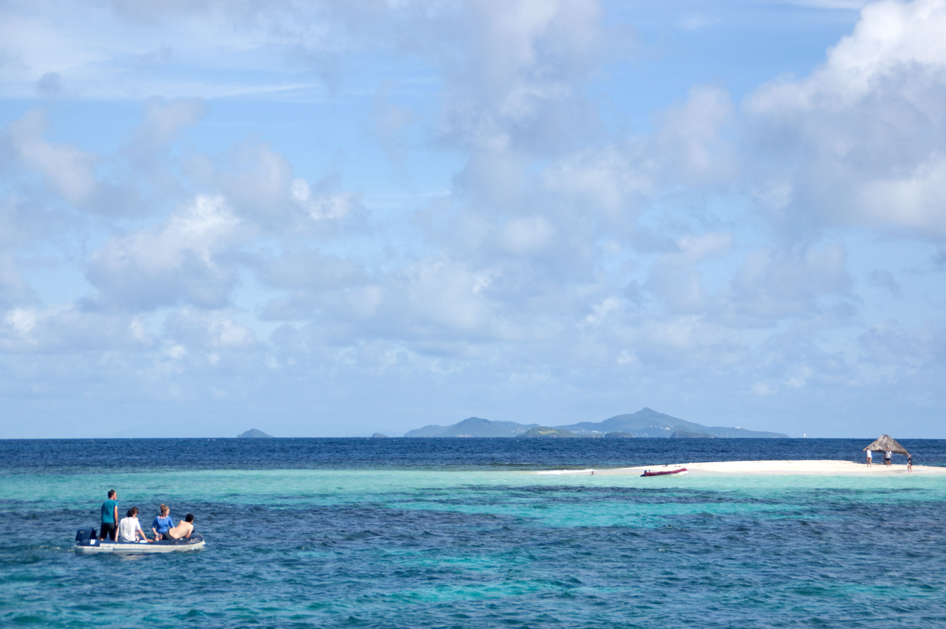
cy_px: 314
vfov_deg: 13.8
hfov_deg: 20.6
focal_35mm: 99
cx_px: 473
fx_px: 2599
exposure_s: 1/800
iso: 200
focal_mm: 66
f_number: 7.1
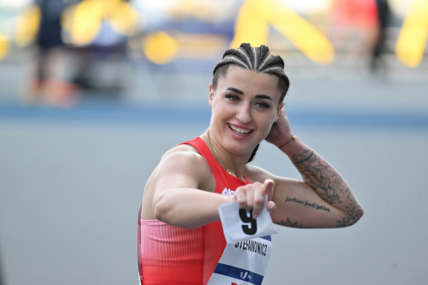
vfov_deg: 3.4
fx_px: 4755
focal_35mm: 400
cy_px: 142
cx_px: 214
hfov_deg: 5.2
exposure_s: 1/2000
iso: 1800
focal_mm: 400
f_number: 4.5
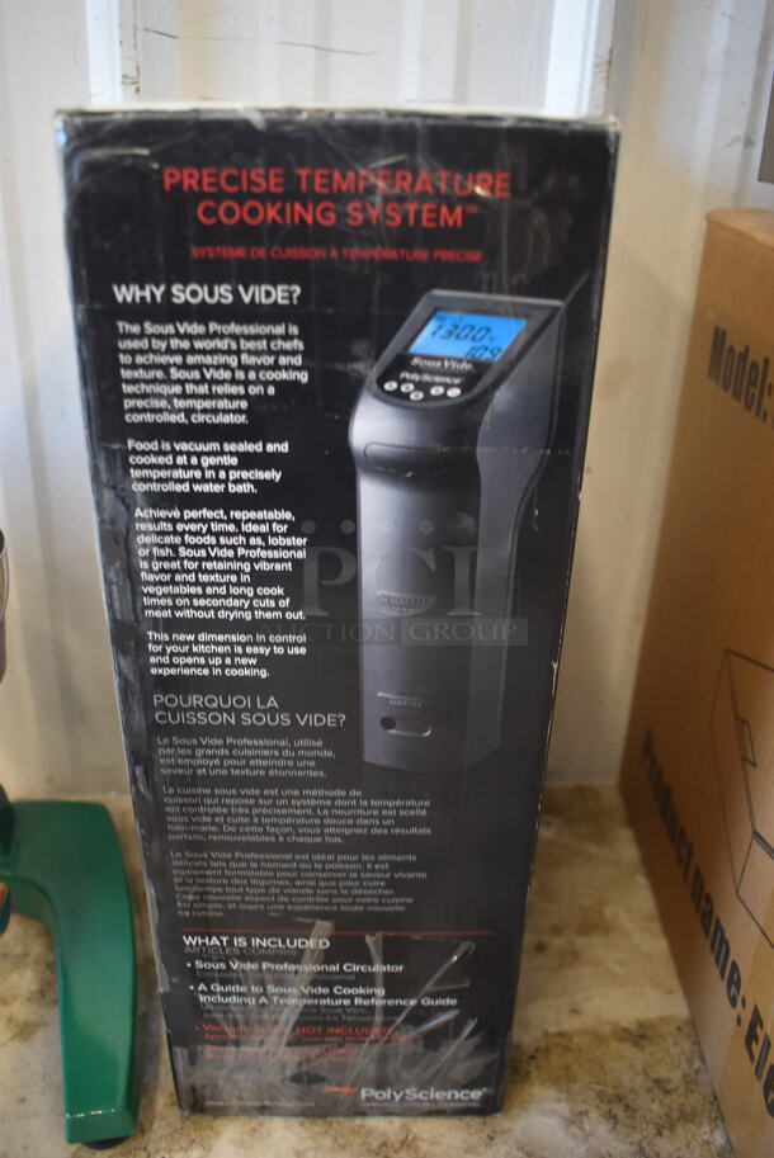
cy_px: 579
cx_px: 387
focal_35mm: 30
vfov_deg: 61.9
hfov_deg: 43.7
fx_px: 966
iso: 1250
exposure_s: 1/125
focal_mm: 20
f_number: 3.5
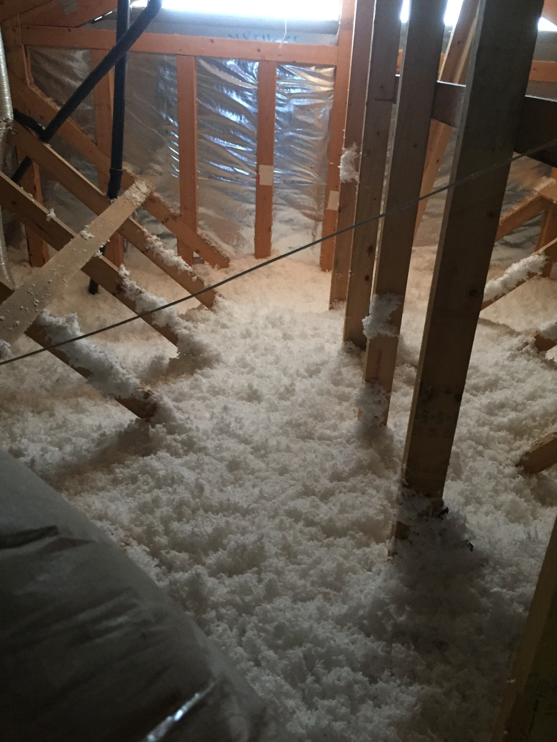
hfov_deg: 48.2
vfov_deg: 61.7
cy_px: 371
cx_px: 278
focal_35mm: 29
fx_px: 622
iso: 250
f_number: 2.2
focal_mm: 4.15
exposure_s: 1/15
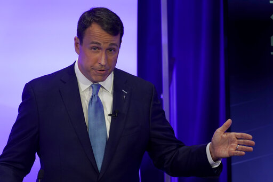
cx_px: 136
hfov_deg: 7.4
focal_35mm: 280
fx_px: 2123
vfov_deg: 4.9
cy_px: 91
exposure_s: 1/500
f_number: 4
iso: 1600
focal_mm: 280
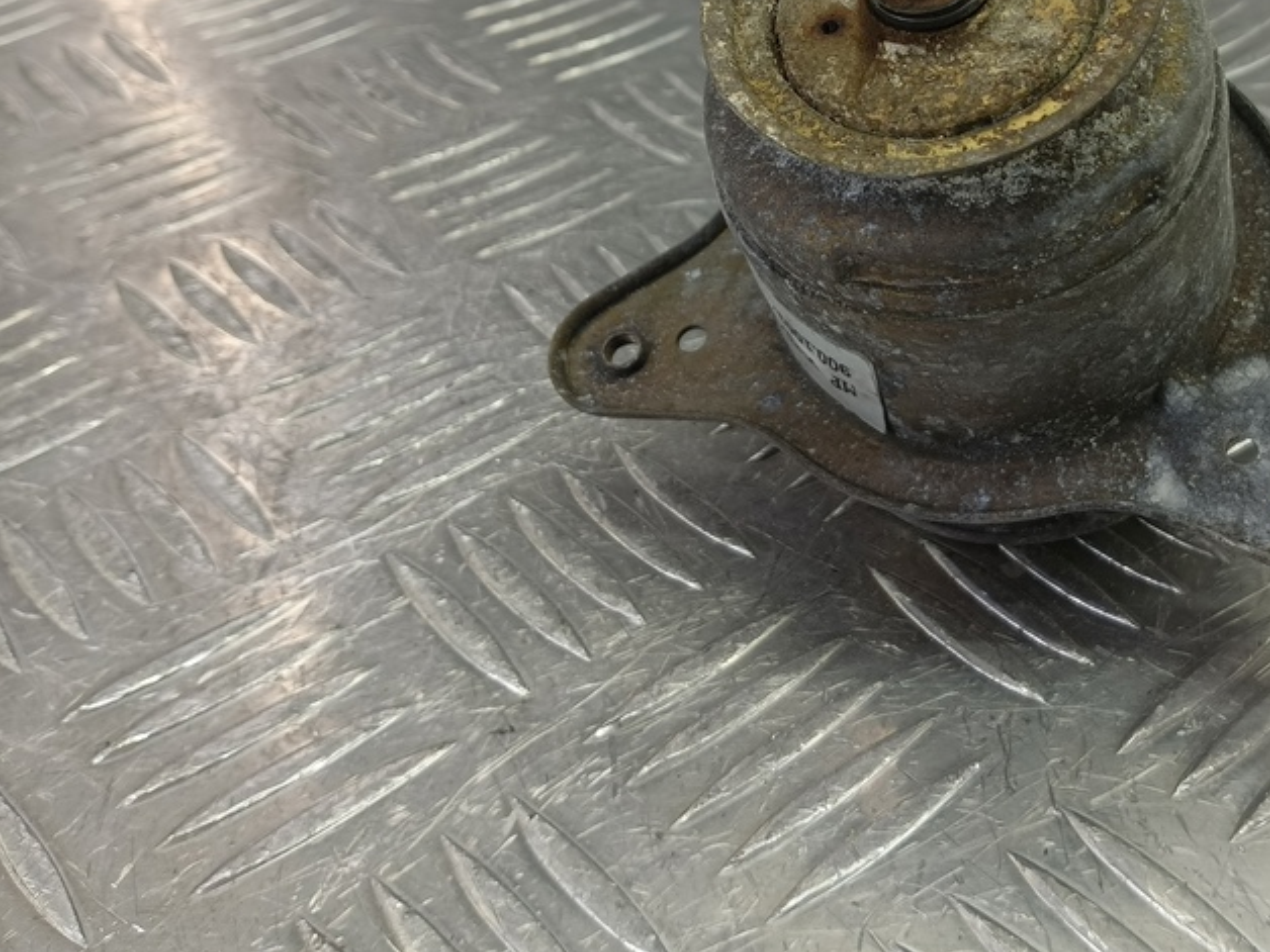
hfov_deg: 41.5
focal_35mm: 44
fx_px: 1614
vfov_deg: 32.1
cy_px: 204
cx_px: 971
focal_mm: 4.11
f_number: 1.6
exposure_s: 1/50
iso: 108
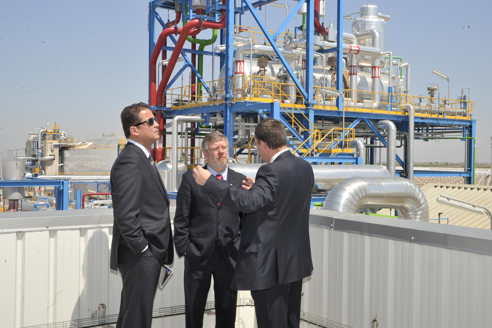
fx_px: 656
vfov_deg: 28.0
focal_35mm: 48
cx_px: 246
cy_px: 164
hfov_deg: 41.1
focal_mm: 48
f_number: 16
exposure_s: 1/250
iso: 400
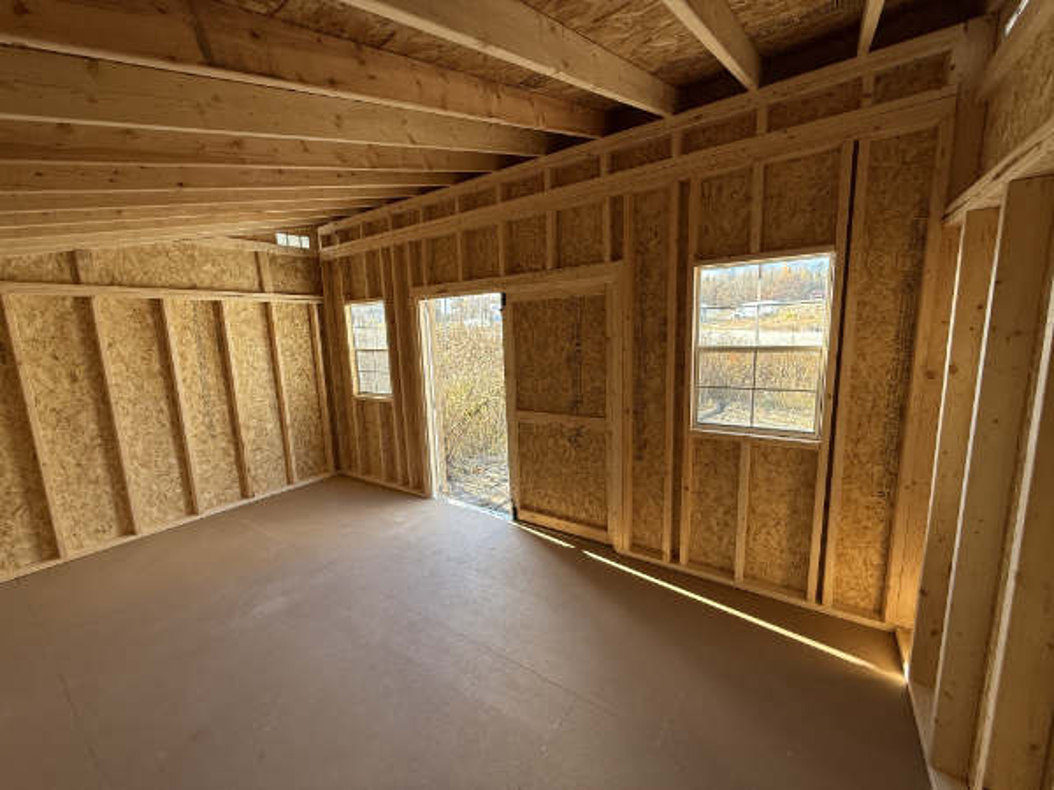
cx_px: 527
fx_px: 426
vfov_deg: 85.7
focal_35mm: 14
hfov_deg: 102.1
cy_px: 395
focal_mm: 2.2
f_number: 2.2
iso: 64
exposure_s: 1/118
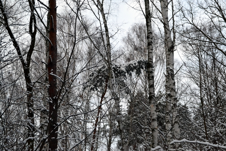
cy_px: 76
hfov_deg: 29.9
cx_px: 113
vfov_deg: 20.2
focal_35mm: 68
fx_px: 424
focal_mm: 45
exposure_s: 1/320
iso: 3200
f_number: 10
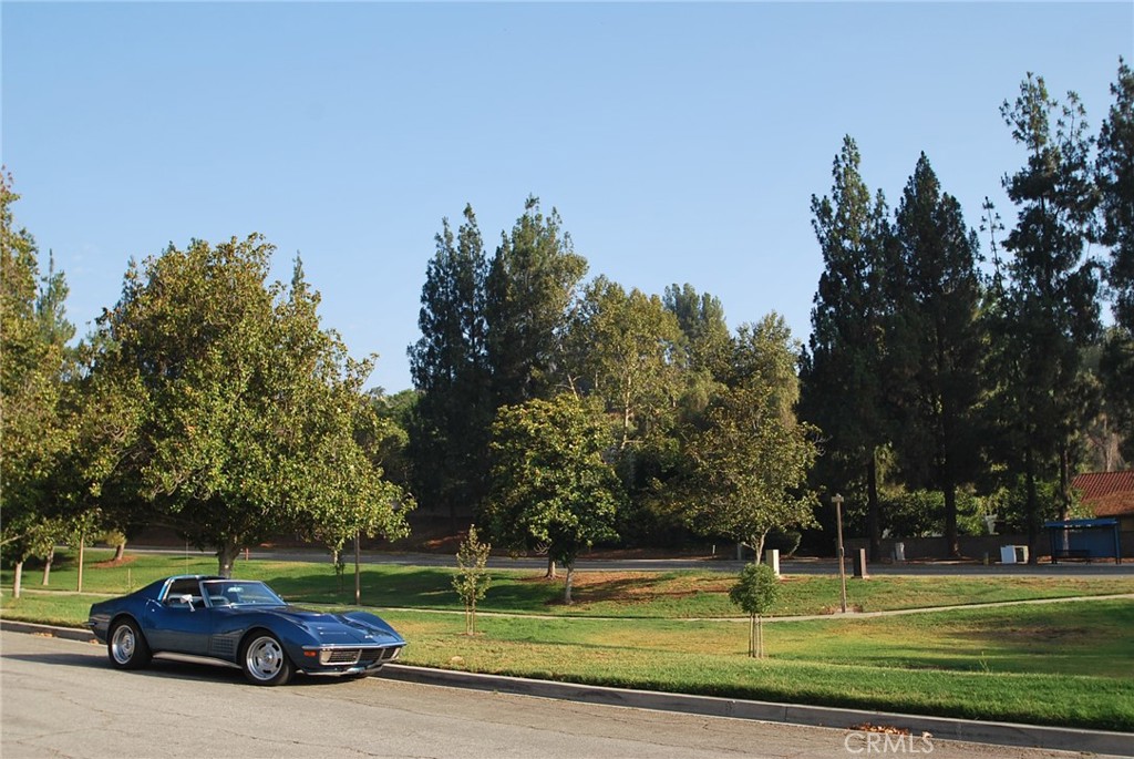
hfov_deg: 53.1
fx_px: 1135
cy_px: 380
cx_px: 567
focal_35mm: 36
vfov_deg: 37.0
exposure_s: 1/125
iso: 140
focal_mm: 24
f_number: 5.6
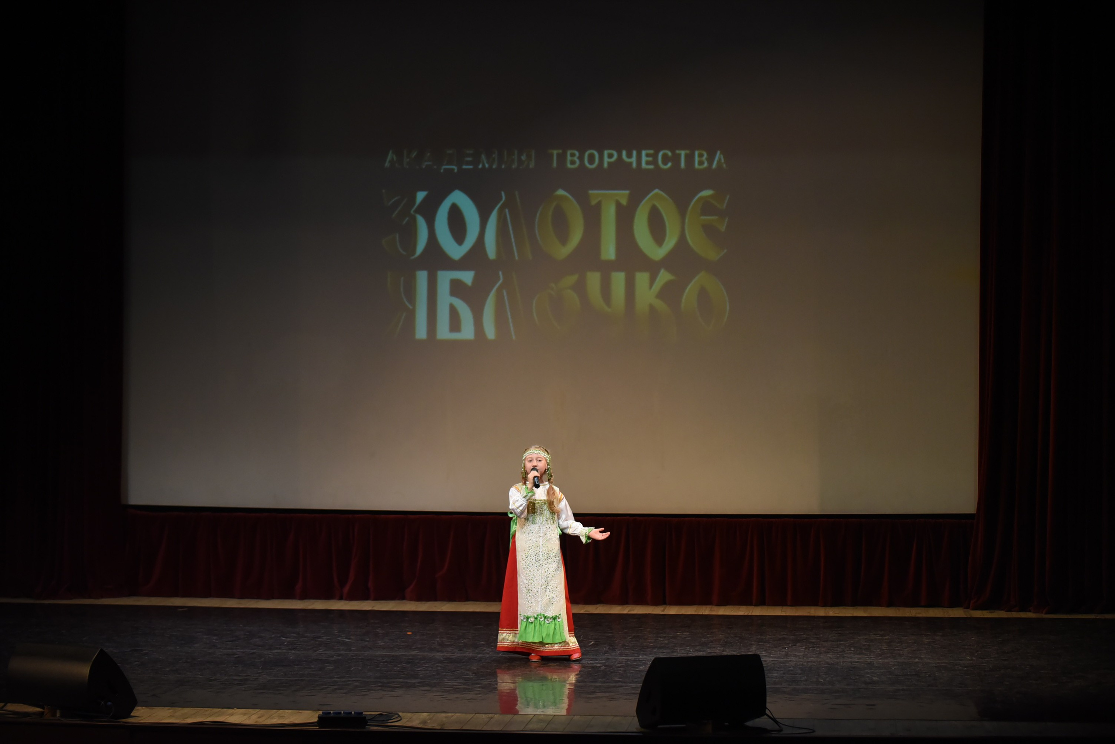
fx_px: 2943
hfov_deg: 21.5
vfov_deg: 14.4
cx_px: 558
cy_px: 372
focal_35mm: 95
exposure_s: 1/640
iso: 2500
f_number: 2.8
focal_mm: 95
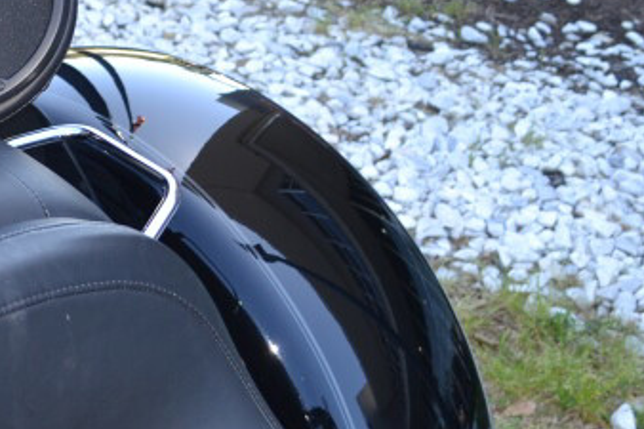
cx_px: -187
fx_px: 1716
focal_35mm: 96
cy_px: 235
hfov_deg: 19.6
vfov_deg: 14.2
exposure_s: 1/125
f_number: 4
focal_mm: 18
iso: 100
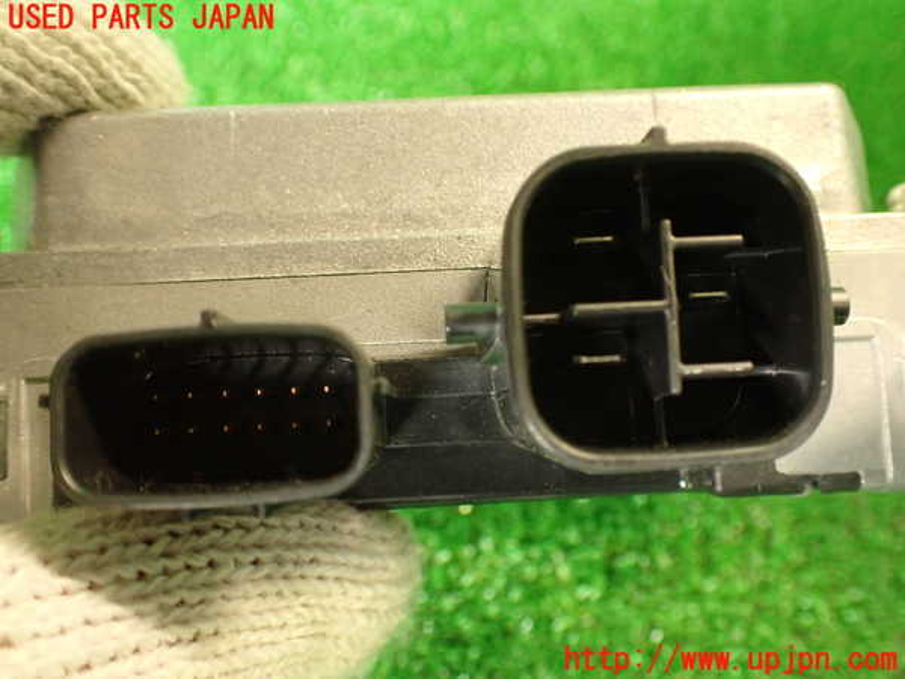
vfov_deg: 44.2
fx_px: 837
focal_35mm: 32
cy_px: 340
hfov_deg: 56.8
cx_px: 452
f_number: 2.4
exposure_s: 1/30
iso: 640
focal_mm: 5.79
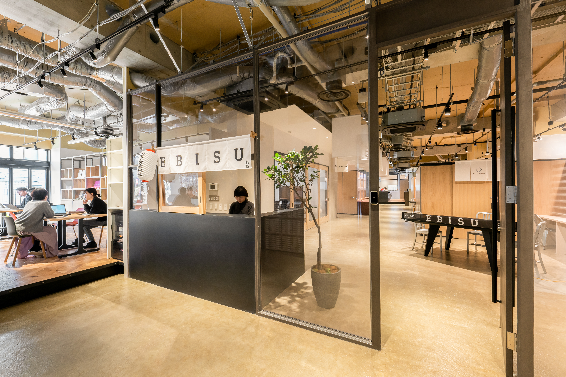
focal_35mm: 14
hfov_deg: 104.3
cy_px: 188
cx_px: 283
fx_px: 220
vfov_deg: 81.2
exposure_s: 1/10
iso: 400
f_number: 8
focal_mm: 14
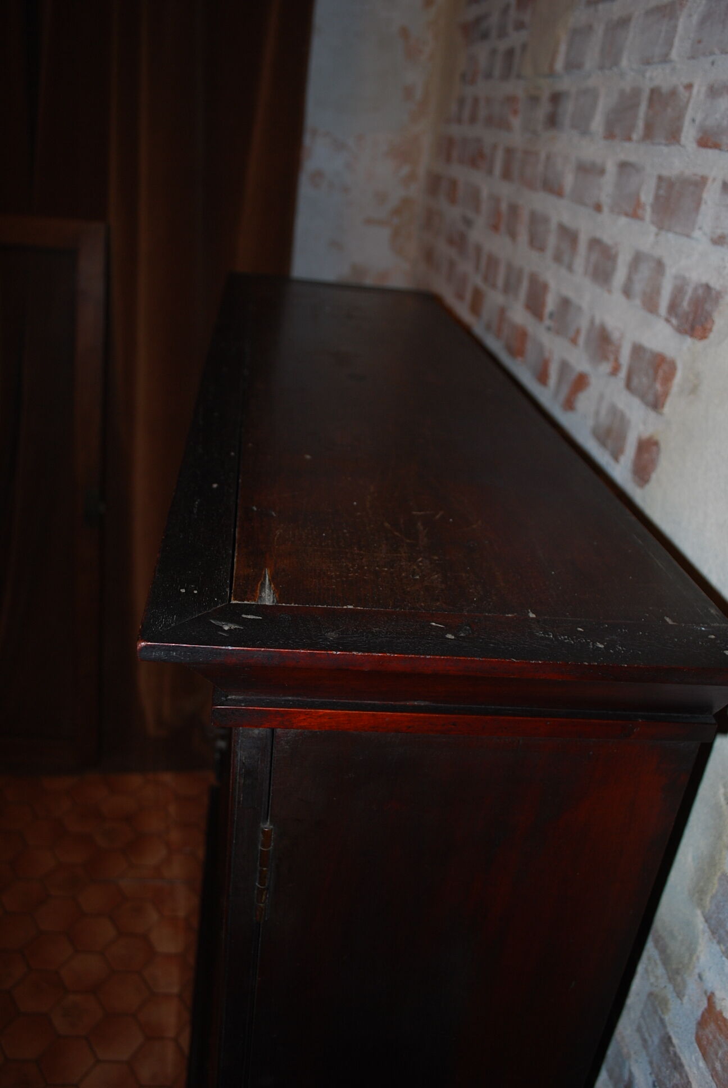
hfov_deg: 43.7
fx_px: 907
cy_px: 544
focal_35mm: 30
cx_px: 364
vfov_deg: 61.9
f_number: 3.8
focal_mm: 20
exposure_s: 1/60
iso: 200
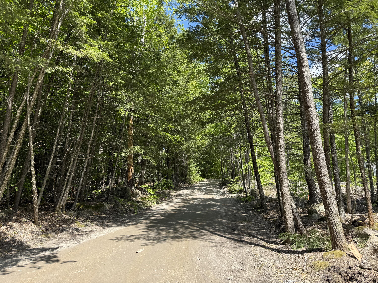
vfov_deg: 56.8
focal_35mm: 24
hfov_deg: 71.6
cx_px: 189
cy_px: 142
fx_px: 262
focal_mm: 6.76
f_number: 1.78
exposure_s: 1/1106
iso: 80
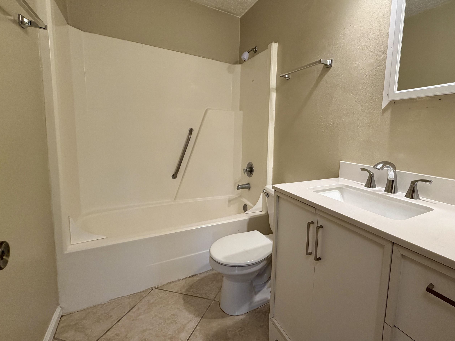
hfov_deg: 89.8
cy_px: 158
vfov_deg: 74.6
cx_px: 274
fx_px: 223
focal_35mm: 17
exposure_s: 1/120
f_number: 2.2
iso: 250
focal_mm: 2.22
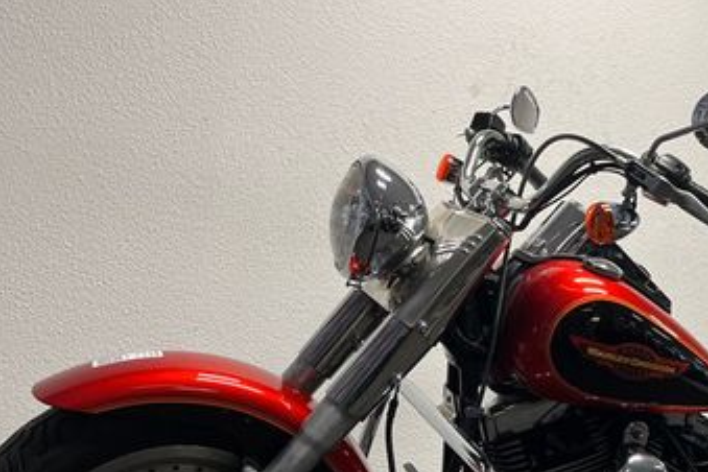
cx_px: 549
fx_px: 1003
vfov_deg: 26.4
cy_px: 286
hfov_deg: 37.7
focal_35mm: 51
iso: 125
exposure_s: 1/100
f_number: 1.6
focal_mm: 5.1
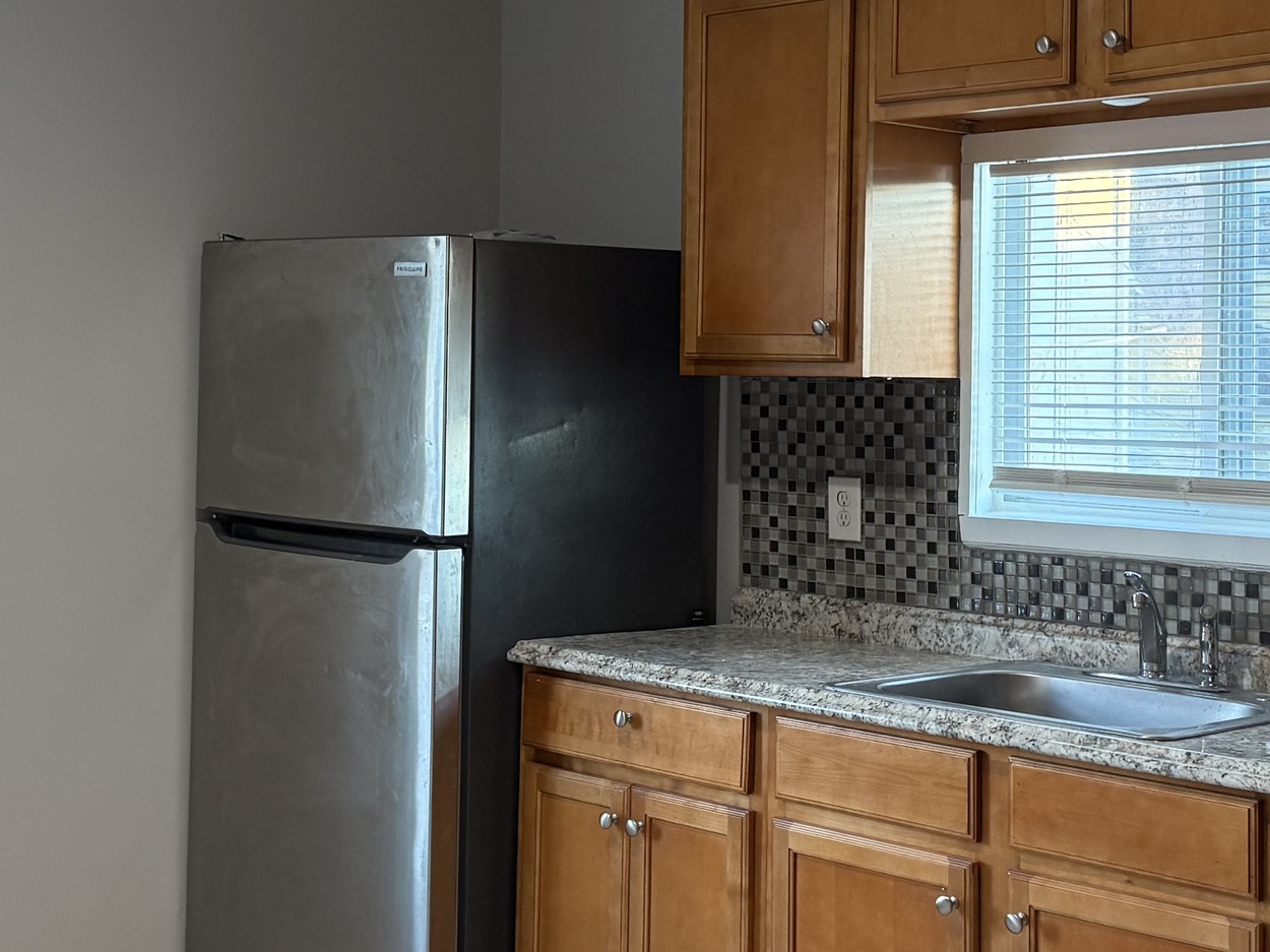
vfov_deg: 24.7
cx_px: 560
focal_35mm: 59
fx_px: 2164
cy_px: 314
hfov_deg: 32.7
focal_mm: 6.76
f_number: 1.78
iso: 200
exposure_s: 1/60
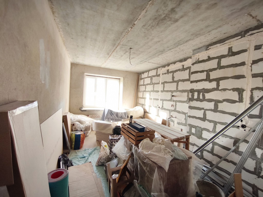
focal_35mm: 15
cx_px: 132
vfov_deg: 81.7
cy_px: 98
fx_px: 114
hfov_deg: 98.2
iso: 80
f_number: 2.2
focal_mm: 1.91
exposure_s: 1/50
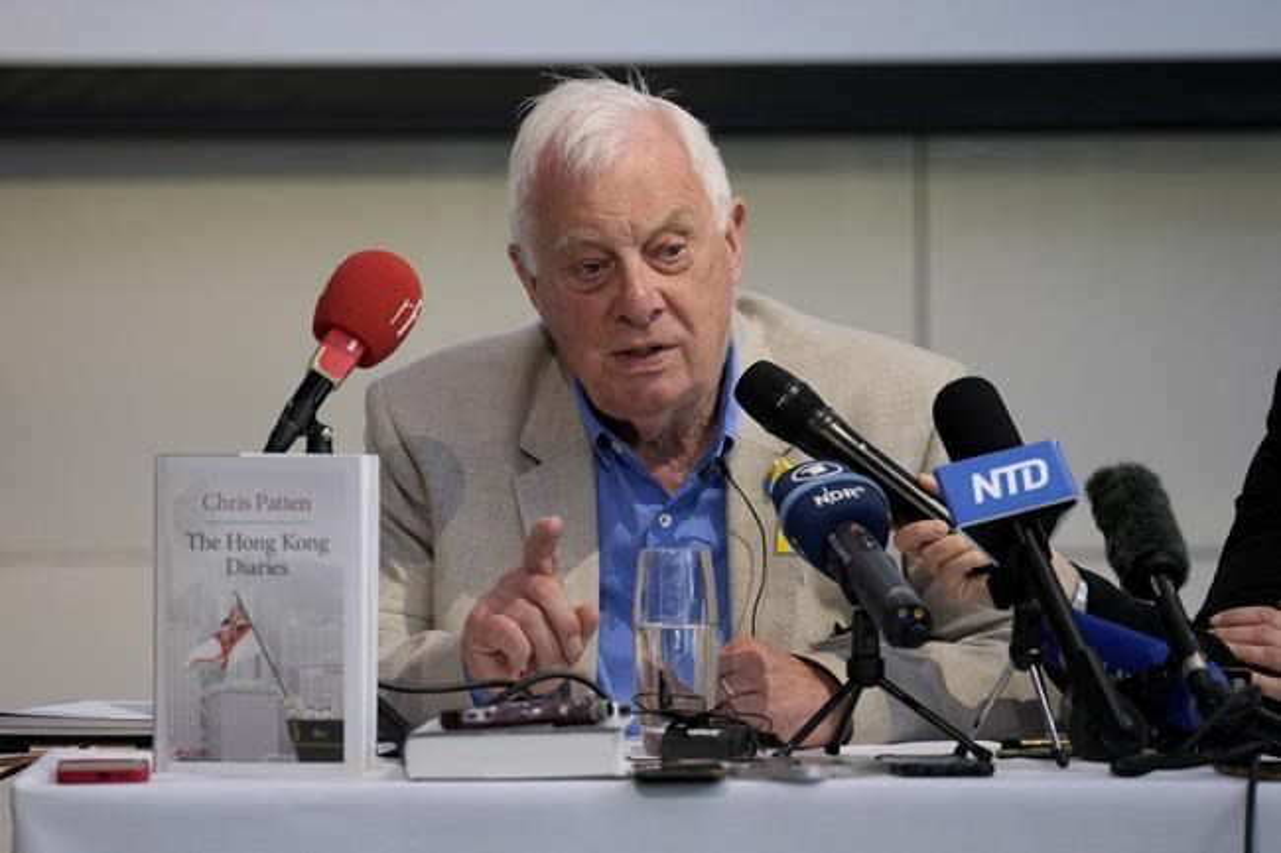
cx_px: 640
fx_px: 10672
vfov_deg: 4.6
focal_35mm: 300
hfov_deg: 6.9
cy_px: 426
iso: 2000
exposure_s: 1/500
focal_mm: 200
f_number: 2.8
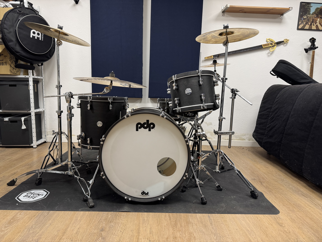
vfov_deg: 56.8
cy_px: 121
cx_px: 161
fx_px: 223
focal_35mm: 24
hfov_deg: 71.6
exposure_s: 1/50
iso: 160
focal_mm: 6.76
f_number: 1.78
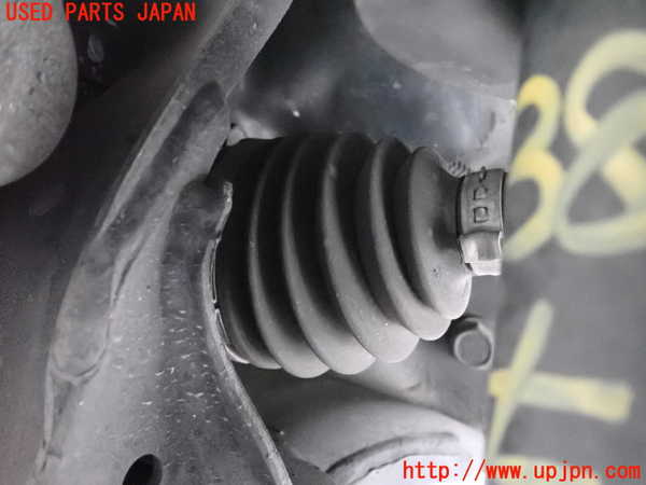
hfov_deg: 60.0
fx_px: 560
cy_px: 242
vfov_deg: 46.8
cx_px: 323
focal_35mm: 30
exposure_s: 1/160
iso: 6400
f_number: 2.3
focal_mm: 5.4
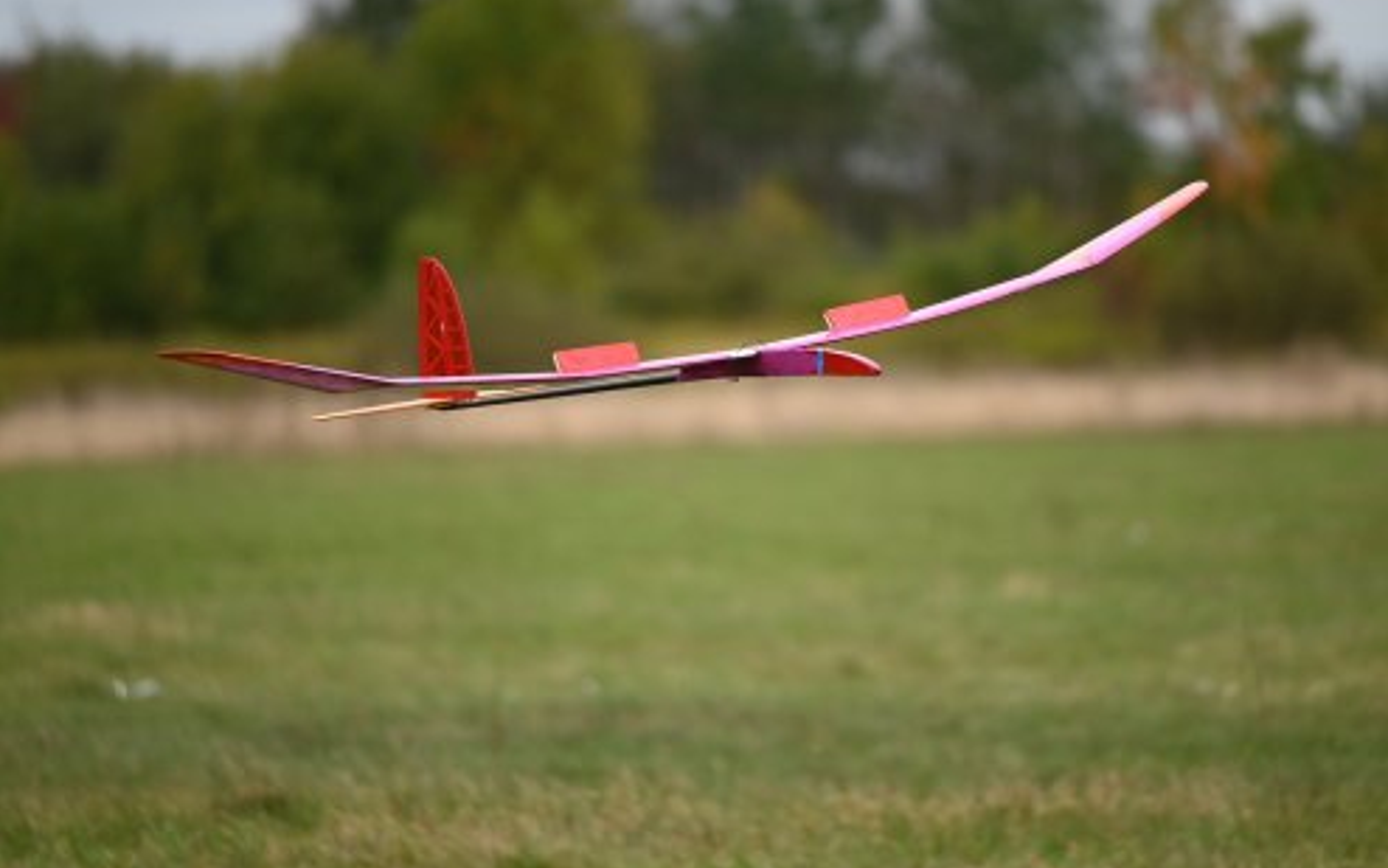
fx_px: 15513
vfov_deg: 3.2
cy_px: 444
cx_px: 695
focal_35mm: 410
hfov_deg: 5.1
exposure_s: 1/640
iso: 640
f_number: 6.3
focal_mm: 400
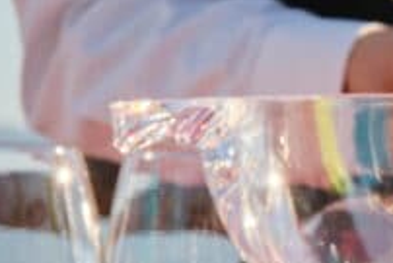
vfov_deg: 3.6
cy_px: 225
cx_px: 881
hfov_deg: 5.3
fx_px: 4151
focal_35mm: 380
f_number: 9
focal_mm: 50
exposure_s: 1/320
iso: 640
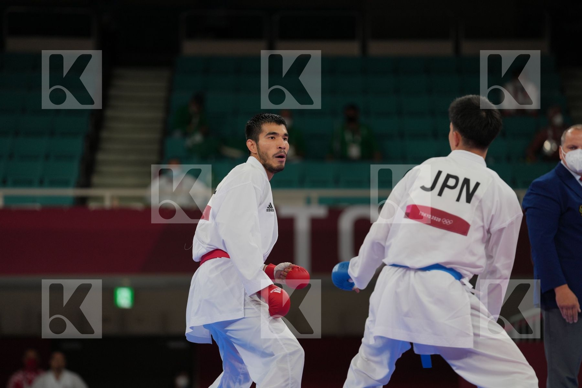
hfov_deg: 10.6
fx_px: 3136
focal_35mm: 194
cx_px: 291
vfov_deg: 7.1
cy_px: 194
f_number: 2.8
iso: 400
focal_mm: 194
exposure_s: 1/1000
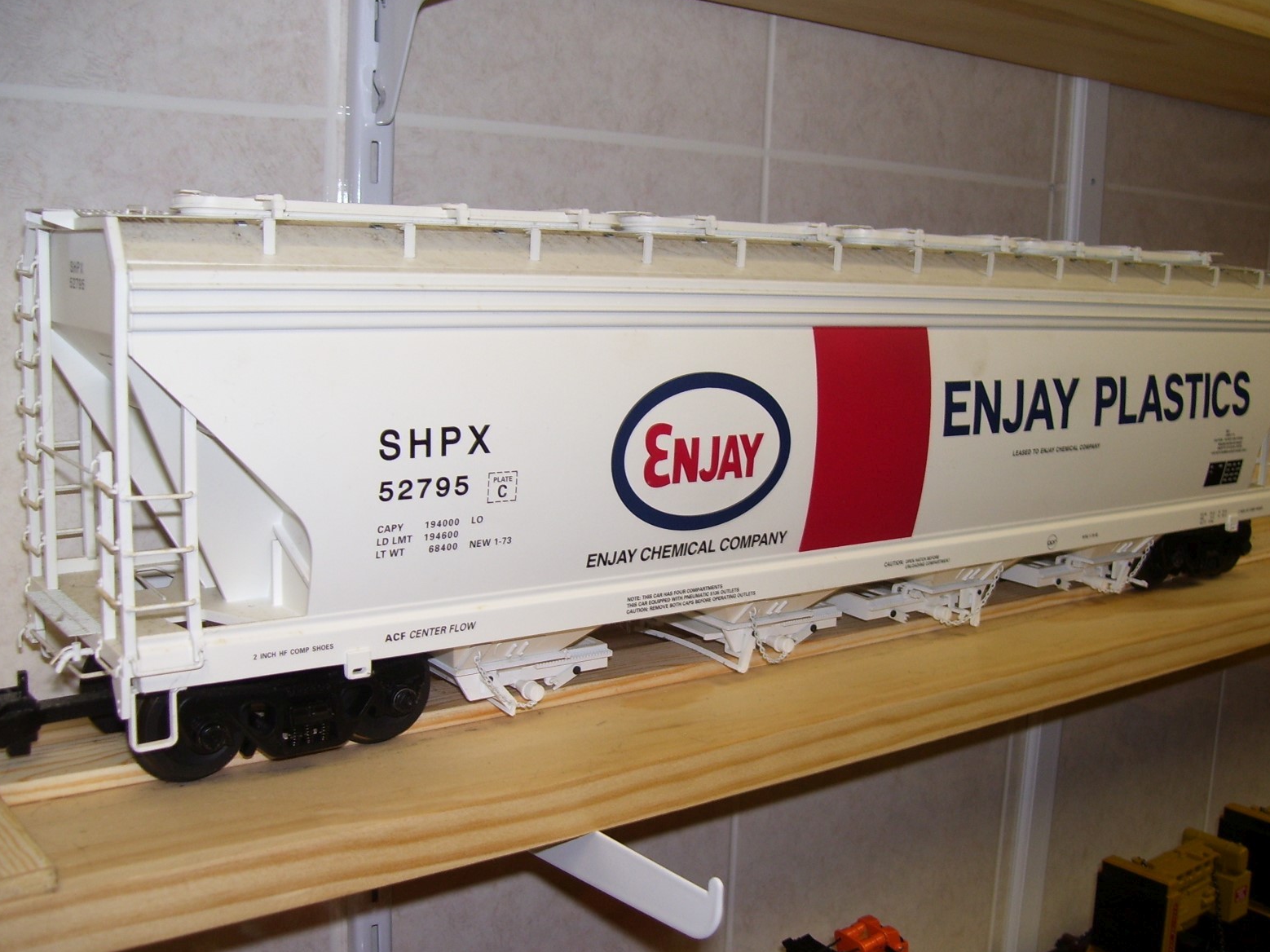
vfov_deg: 37.7
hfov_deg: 49.0
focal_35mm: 38
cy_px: 484
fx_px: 1394
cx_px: 642
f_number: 2.7
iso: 80
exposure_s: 1/60
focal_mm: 6
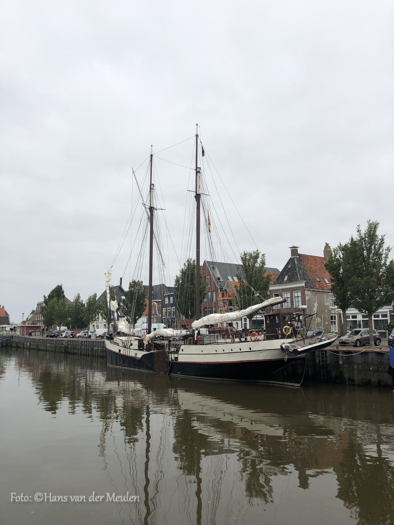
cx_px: 197
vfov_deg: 63.4
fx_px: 425
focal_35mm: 28
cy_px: 262
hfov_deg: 49.8
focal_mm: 3.99
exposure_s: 1/2558
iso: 20
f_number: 1.8
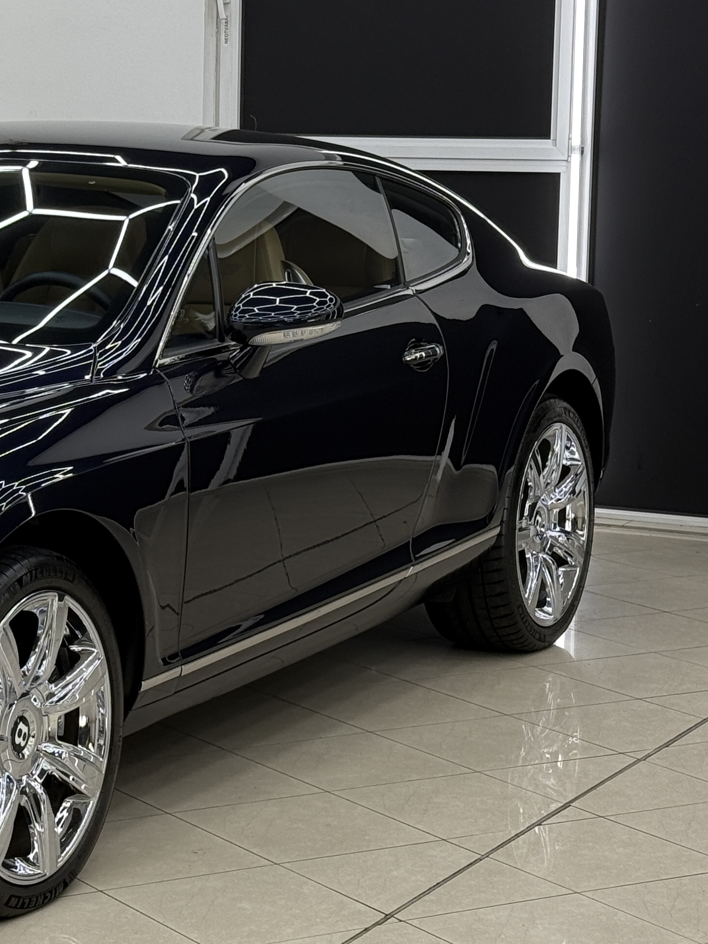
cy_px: 432
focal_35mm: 100
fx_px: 2726
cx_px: -89
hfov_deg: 14.4
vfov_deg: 19.6
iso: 64
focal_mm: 6.76
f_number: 1.78
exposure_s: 1/161
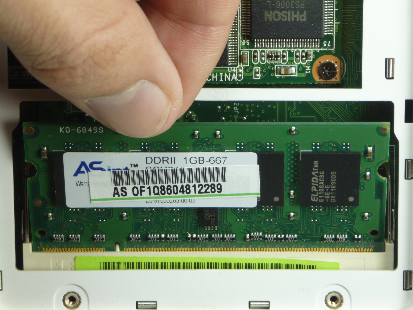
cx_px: 206
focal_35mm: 98
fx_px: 1169
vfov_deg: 15.1
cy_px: 155
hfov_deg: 20.0
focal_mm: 17.4
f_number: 5.7
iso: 80
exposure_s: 1/30
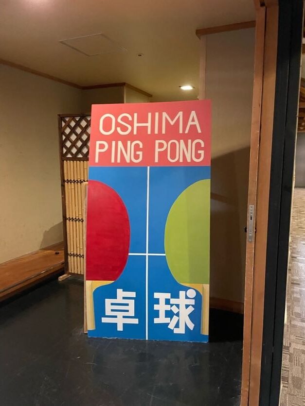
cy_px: 203
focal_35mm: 26
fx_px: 305
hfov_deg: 53.1
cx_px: 152
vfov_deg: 67.3
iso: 640
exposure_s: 1/33
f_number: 1.6
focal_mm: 4.2
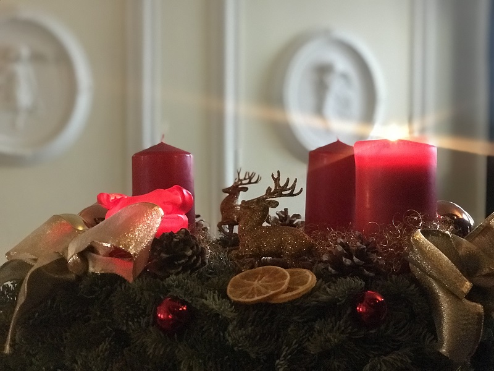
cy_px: 186
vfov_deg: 25.7
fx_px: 813
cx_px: 247
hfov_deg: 33.8
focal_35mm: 57
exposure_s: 1/50
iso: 1000
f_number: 2.8
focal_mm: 6.6
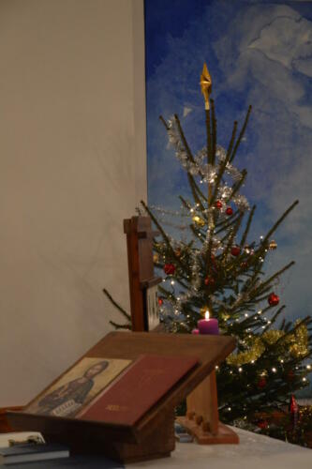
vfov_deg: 19.5
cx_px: 156
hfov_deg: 13.0
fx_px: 1366
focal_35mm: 105
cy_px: 234
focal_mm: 70
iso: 1600
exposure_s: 1/60
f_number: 5.6
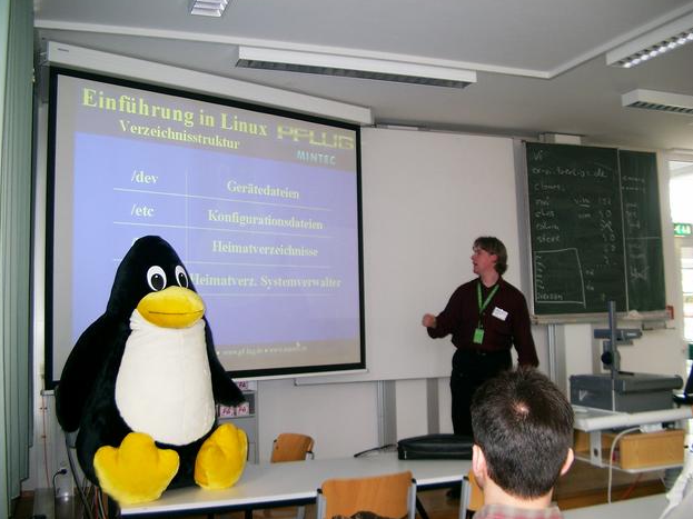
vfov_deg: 37.7
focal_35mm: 38
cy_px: 256
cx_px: 345
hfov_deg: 49.0
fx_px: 761
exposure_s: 1/60
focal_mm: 7.6
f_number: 2.6
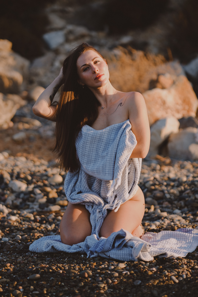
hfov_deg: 10.2
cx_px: 99
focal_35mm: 135
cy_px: 148
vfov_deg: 15.2
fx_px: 1114
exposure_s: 1/1000
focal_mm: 90
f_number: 2
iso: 125
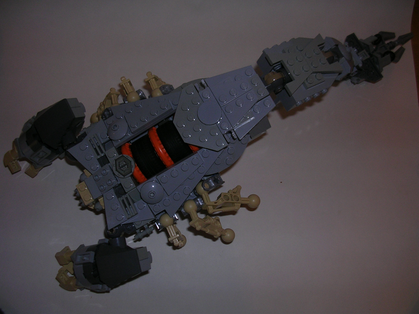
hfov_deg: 49.0
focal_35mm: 38
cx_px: 210
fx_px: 460
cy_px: 157
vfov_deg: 37.7
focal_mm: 5.8
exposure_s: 1/60.1
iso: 50
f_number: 2.8
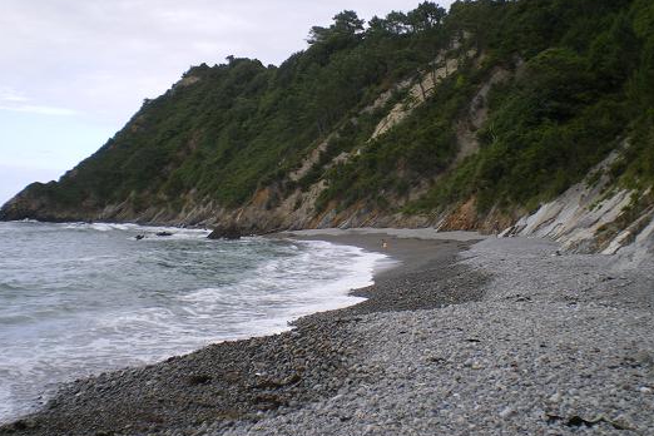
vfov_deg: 33.4
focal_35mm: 40
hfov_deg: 48.5
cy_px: 217
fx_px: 727
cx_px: 327
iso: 64
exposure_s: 1/125
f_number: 4.6
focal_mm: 6.3
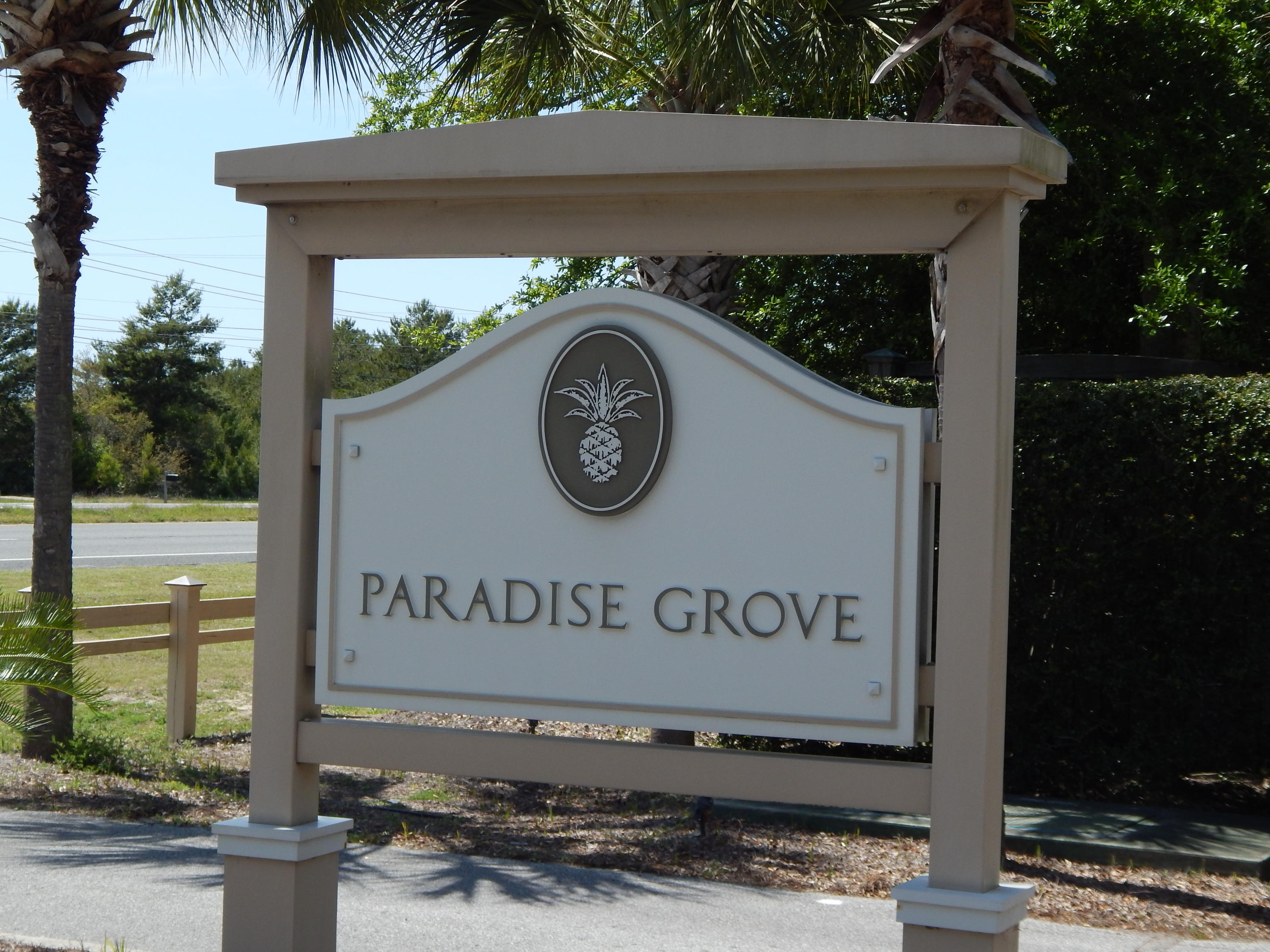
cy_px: 476
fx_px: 2531
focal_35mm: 69
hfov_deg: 28.2
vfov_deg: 21.3
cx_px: 635
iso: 125
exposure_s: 1/800
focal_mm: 12.3
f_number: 4.1
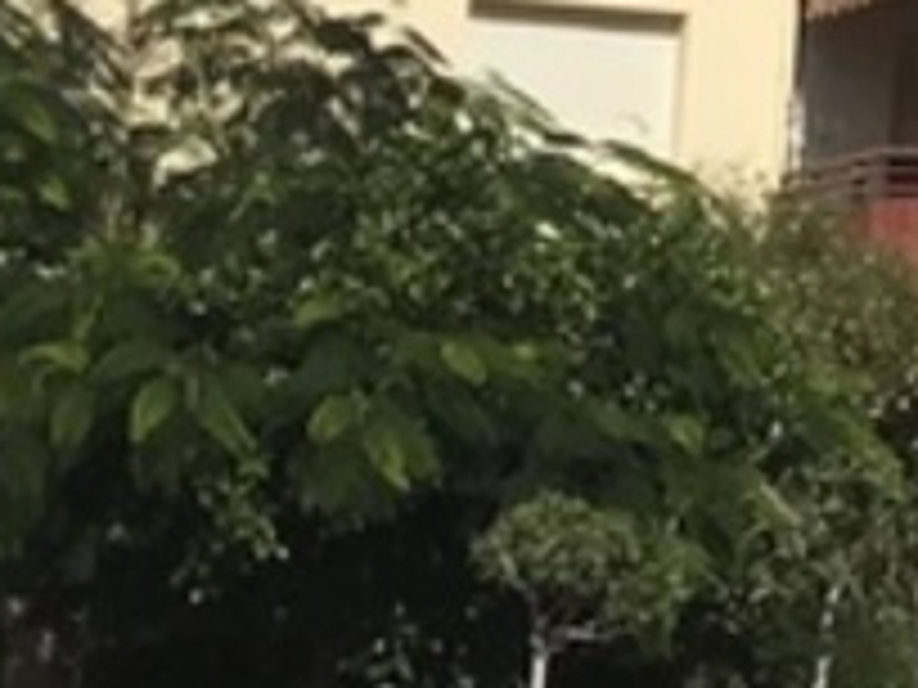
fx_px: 4667
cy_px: -144
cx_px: 2169
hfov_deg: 9.9
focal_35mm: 176
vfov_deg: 8.3
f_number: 1.8
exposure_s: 1/5319
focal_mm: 3.99
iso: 20
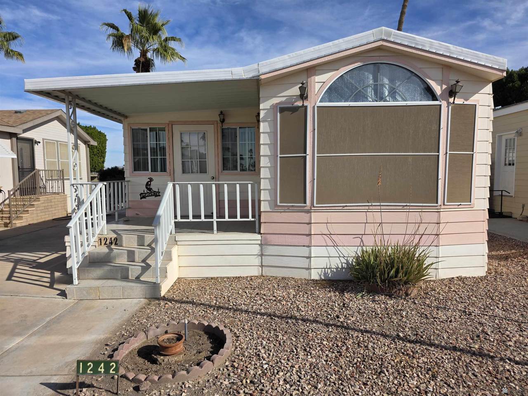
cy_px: 198
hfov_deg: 73.9
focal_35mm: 23
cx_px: 264
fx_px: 351
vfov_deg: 58.9
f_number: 1.7
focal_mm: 6.3
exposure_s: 1/7944
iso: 64
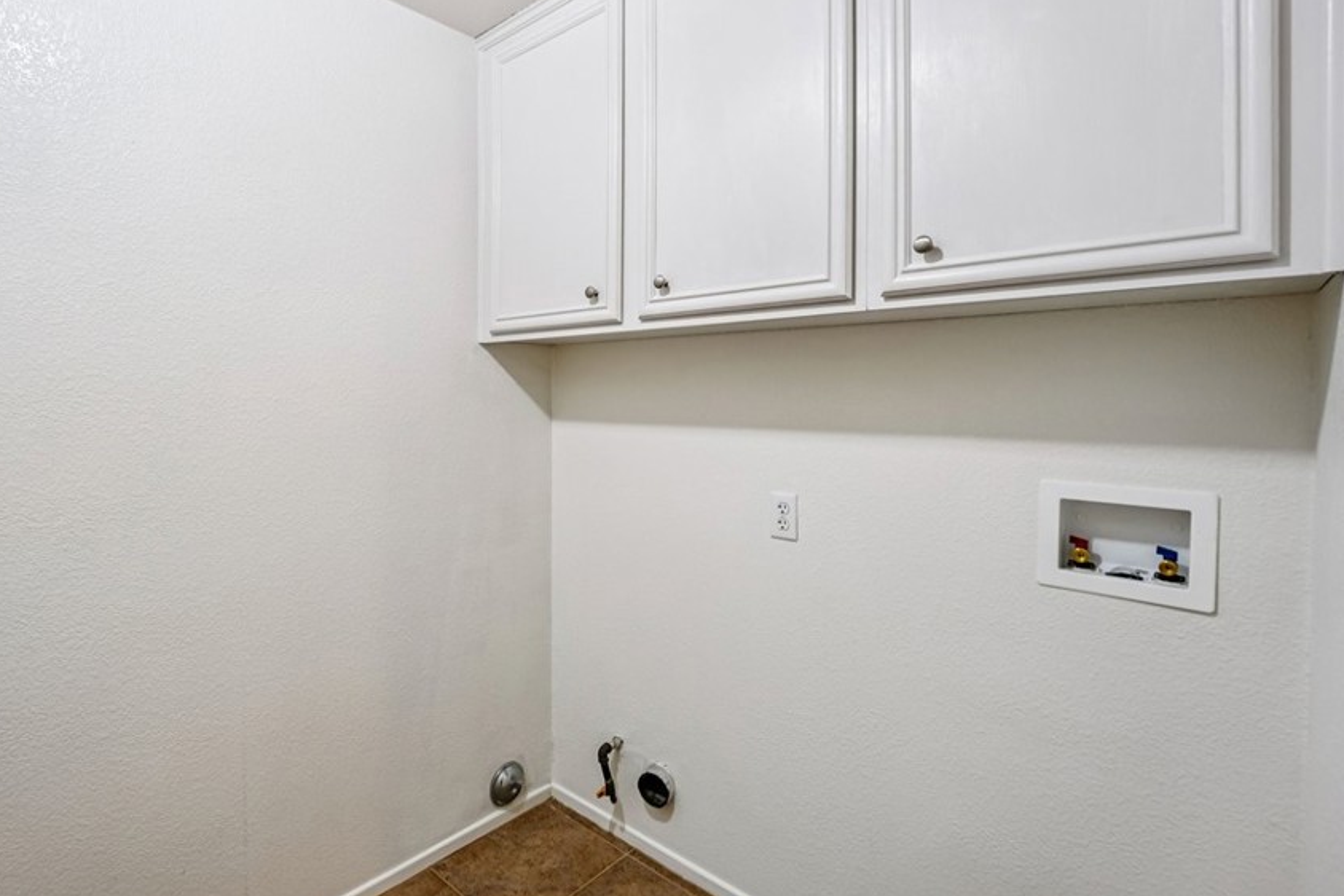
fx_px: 635
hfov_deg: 92.3
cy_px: 408
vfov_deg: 70.3
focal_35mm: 17
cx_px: 553
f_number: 8
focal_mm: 14
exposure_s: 1/20
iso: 400
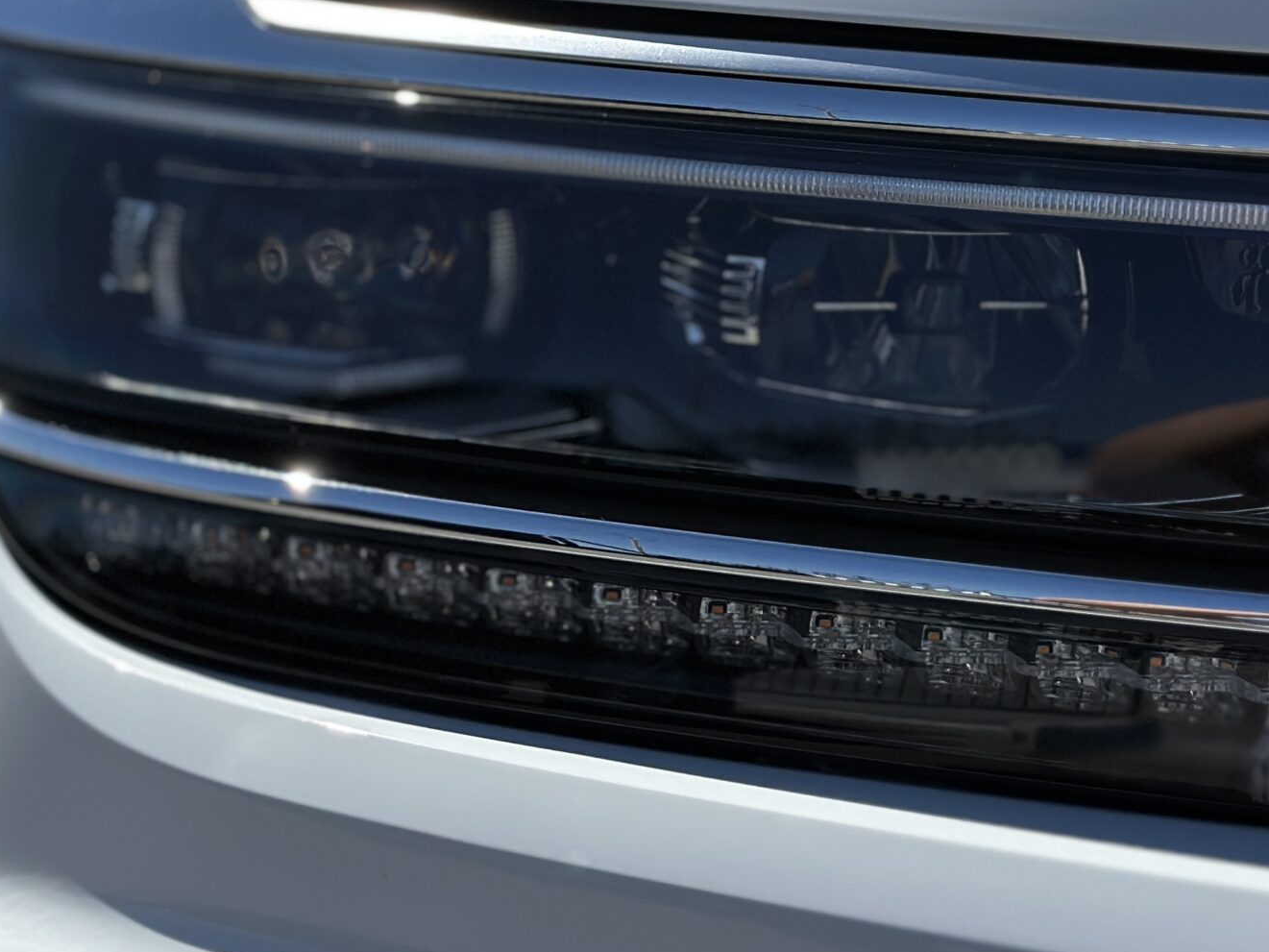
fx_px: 3410
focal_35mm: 93
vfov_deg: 15.9
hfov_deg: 21.1
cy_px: 298
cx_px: 655
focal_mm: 6.86
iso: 100
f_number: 1.78
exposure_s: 1/15873
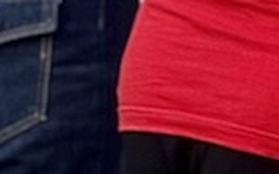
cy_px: -444
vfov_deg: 2.4
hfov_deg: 3.9
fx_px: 4034
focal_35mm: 531
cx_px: 786
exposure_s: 1/293
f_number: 2.8
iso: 25
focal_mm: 9
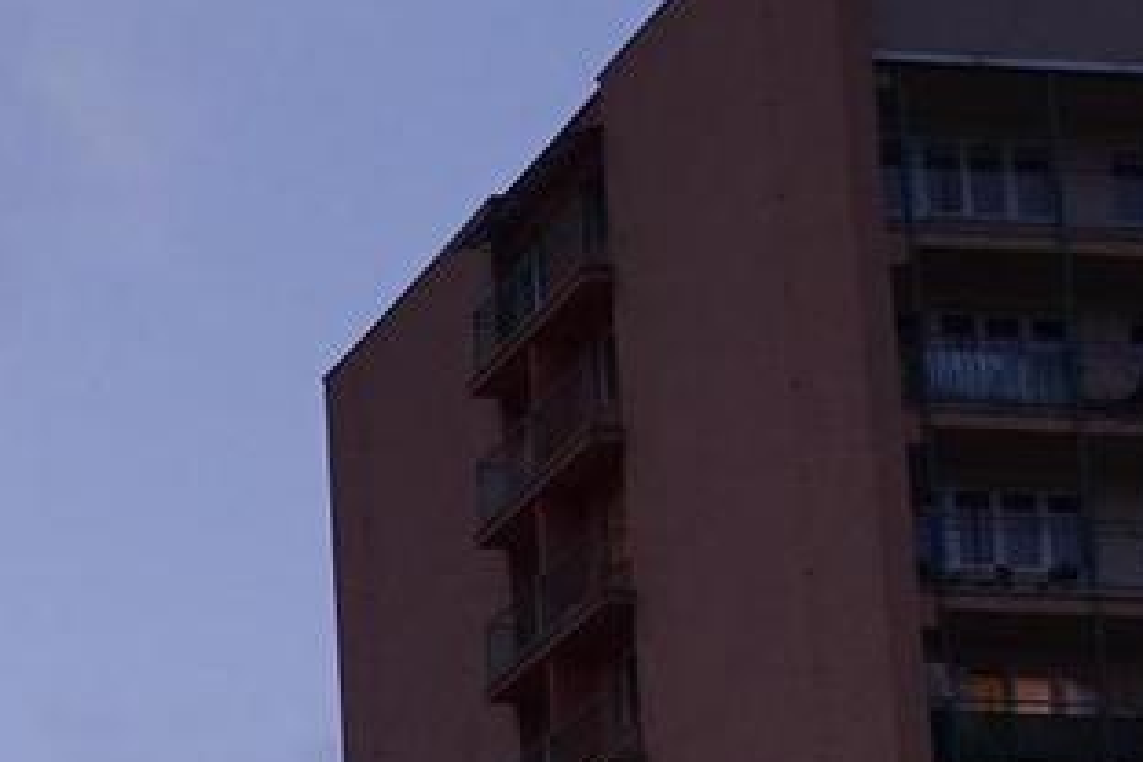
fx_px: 3905
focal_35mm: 123
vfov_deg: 10.4
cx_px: -1092
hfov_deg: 14.2
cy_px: 1416
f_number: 2.8
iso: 200
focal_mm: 8.8
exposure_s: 1/30
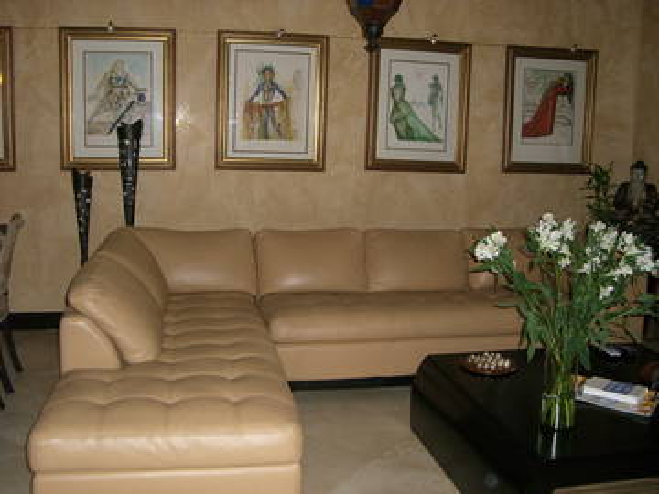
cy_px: 247
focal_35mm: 38
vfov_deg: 37.7
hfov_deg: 49.0
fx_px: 723
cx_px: 330
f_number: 2.7
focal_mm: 6.2
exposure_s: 1/60
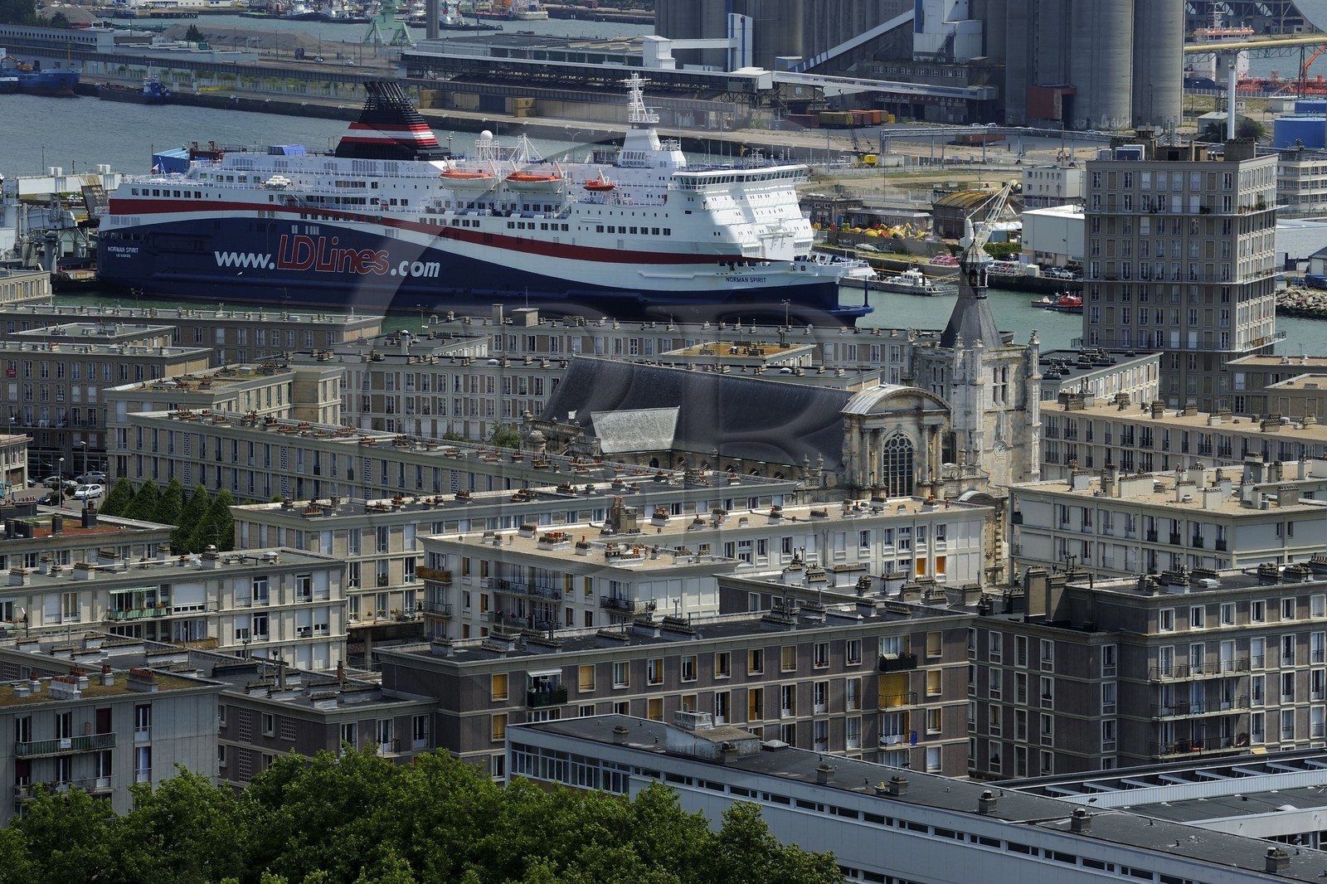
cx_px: 664
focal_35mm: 155
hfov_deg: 13.3
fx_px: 5712
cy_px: 442
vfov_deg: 8.9
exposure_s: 1/250
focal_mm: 155
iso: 200
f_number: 11
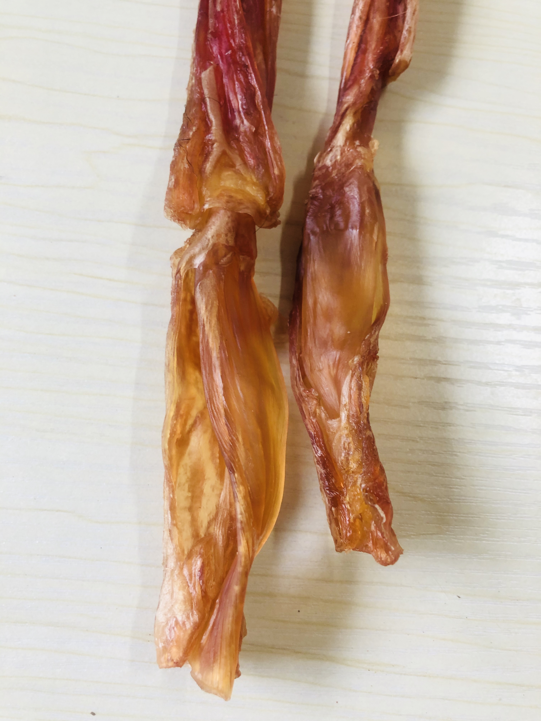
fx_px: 583
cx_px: 270
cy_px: 360
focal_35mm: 28
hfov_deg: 49.7
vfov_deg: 63.4
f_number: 1.8
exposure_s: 1/20
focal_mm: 4
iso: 32
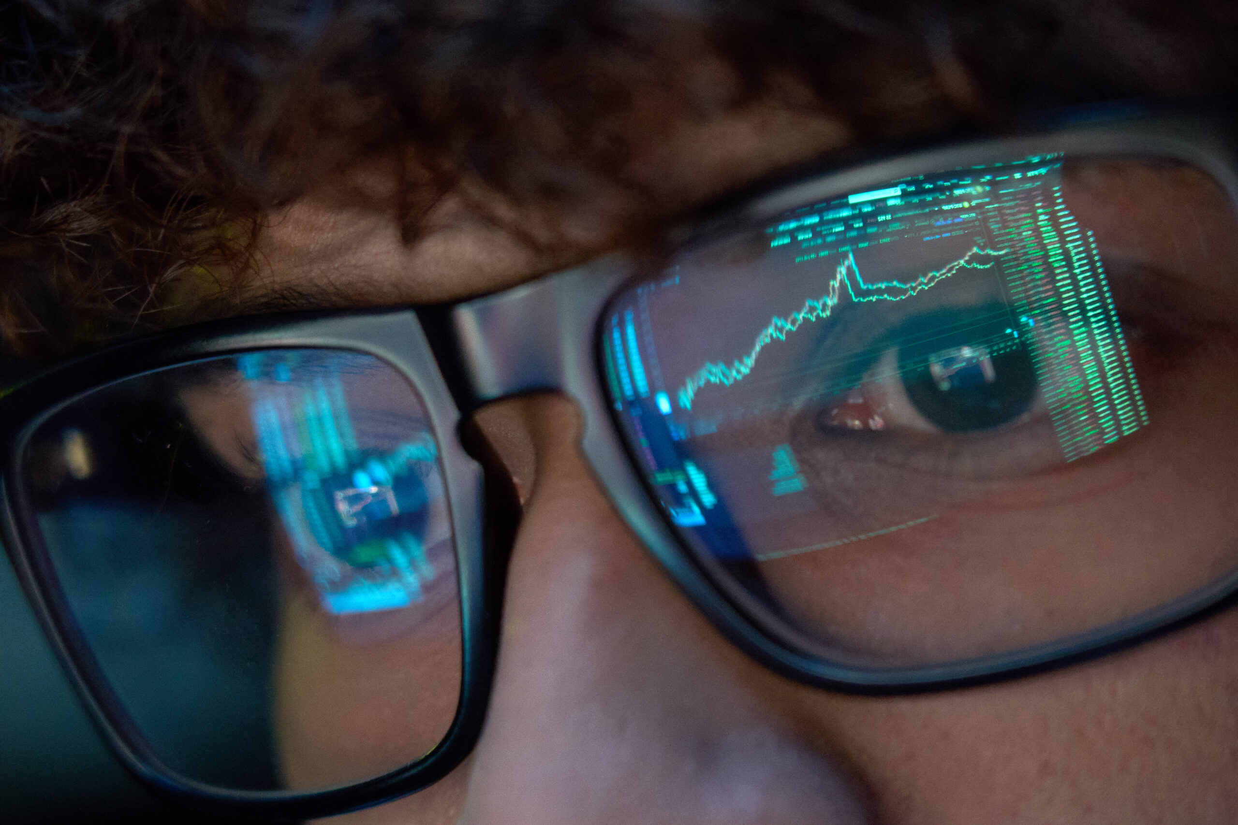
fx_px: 5399
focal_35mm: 157
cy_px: 412
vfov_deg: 8.7
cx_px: 619
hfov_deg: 13.1
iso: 1600
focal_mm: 105
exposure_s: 1/10
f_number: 4
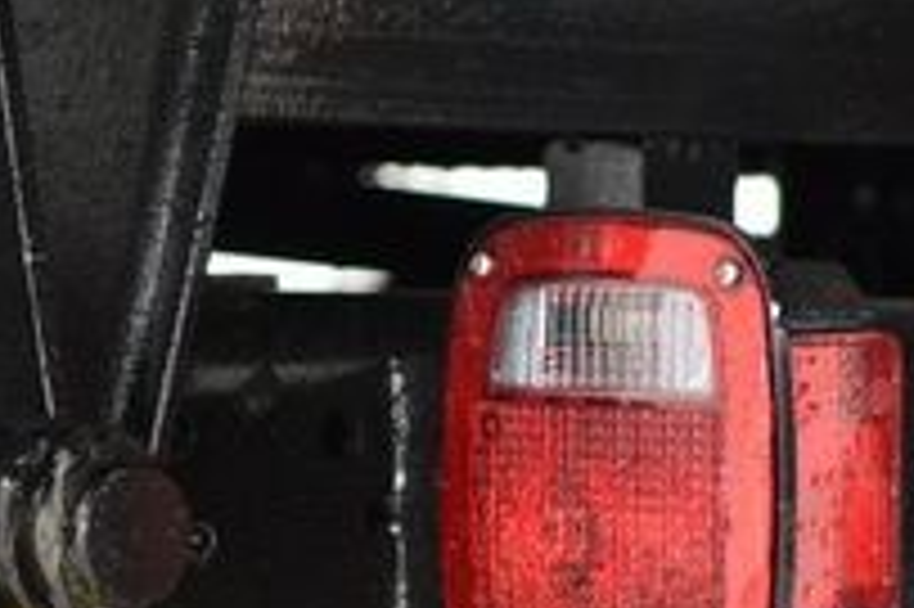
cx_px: 702
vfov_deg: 4.1
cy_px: 444
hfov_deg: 6.2
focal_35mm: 331
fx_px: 8397
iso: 1600
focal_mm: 70
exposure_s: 1/25
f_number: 2.8
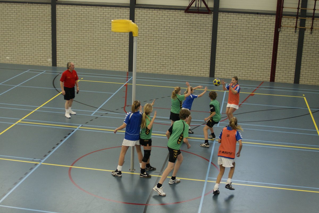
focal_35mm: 42
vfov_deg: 31.9
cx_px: 160
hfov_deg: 46.4
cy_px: 106
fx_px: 372
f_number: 2.8
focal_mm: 28
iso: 400
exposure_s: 1/200
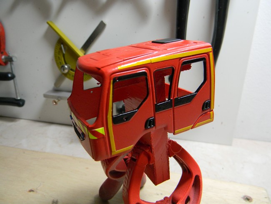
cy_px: 102
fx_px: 219
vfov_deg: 49.8
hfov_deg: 63.4
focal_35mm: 28
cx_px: 136
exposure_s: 1/30
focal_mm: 5
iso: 250
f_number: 3.5
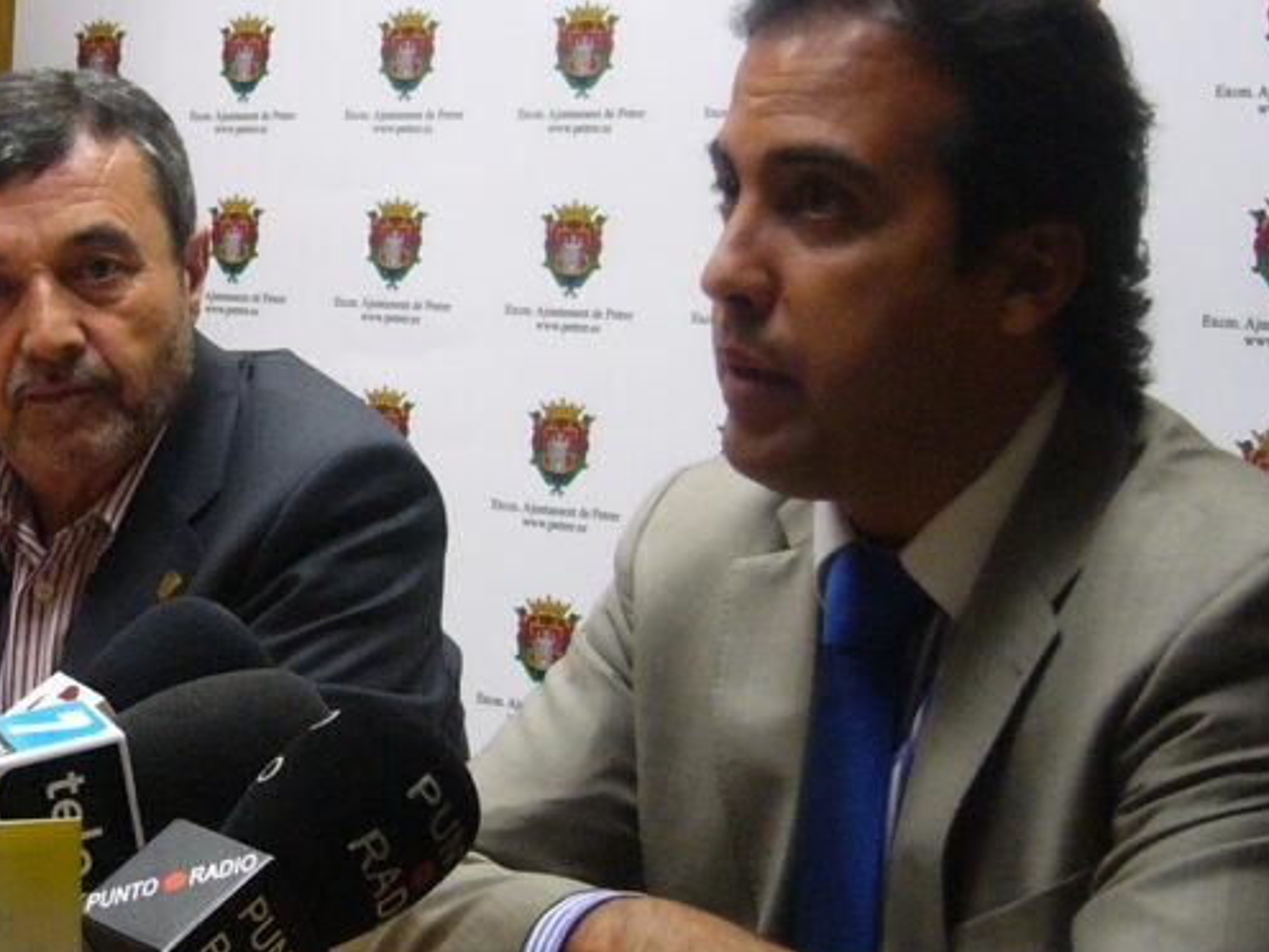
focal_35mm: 89
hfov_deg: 21.7
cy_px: 471
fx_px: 3263
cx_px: 217
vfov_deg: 16.6
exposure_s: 1/30
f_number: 3.2
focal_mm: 7.6
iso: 200
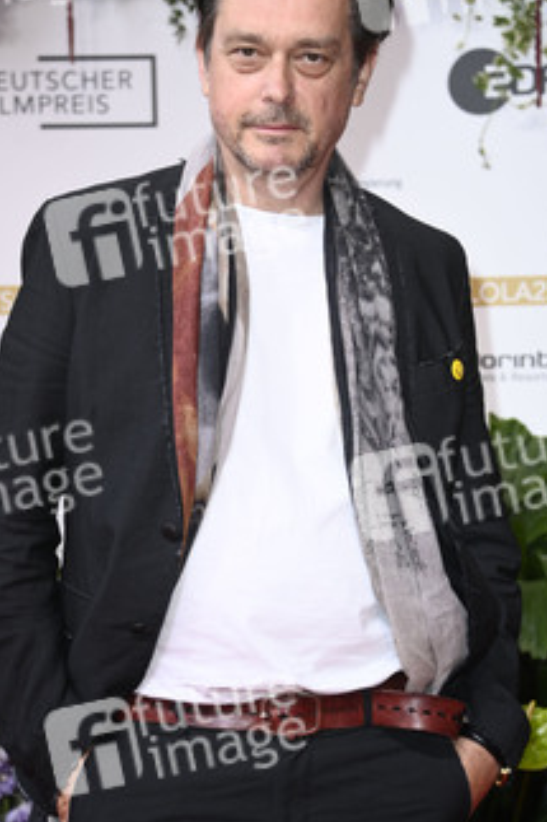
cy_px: 354
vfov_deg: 15.8
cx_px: 249
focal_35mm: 130
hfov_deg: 10.5
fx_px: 2966
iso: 640
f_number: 5.6
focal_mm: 105
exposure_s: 1/250
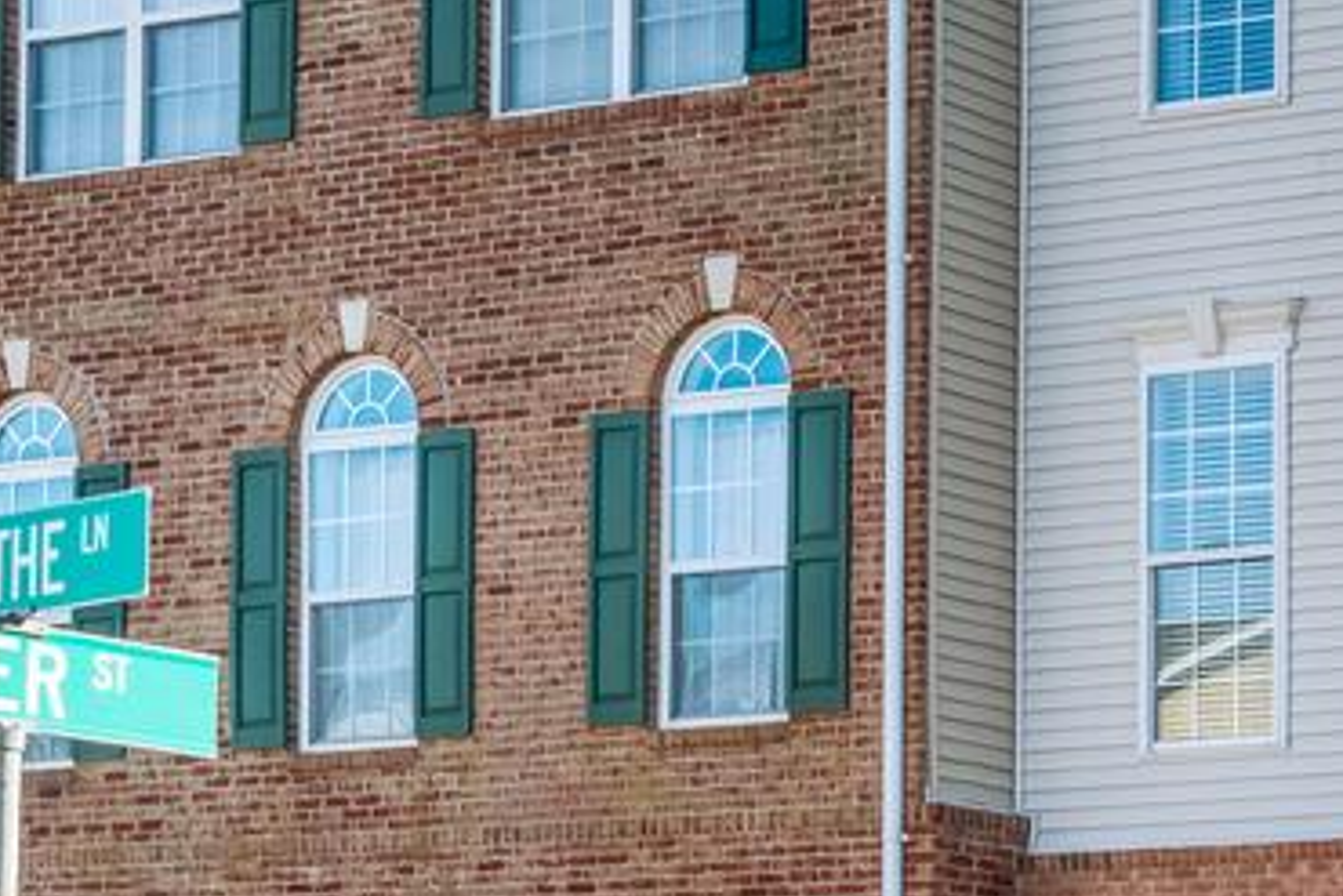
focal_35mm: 109
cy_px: 865
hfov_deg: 17.2
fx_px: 4068
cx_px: 1913
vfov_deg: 12.4
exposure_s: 1/1250
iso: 400
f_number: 8
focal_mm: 28
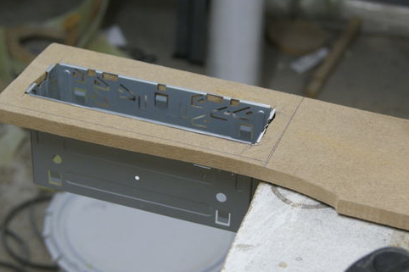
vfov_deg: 15.2
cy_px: 144
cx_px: 207
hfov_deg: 22.7
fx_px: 1018
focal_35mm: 90
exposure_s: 1/8
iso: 400
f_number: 5.6
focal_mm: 45
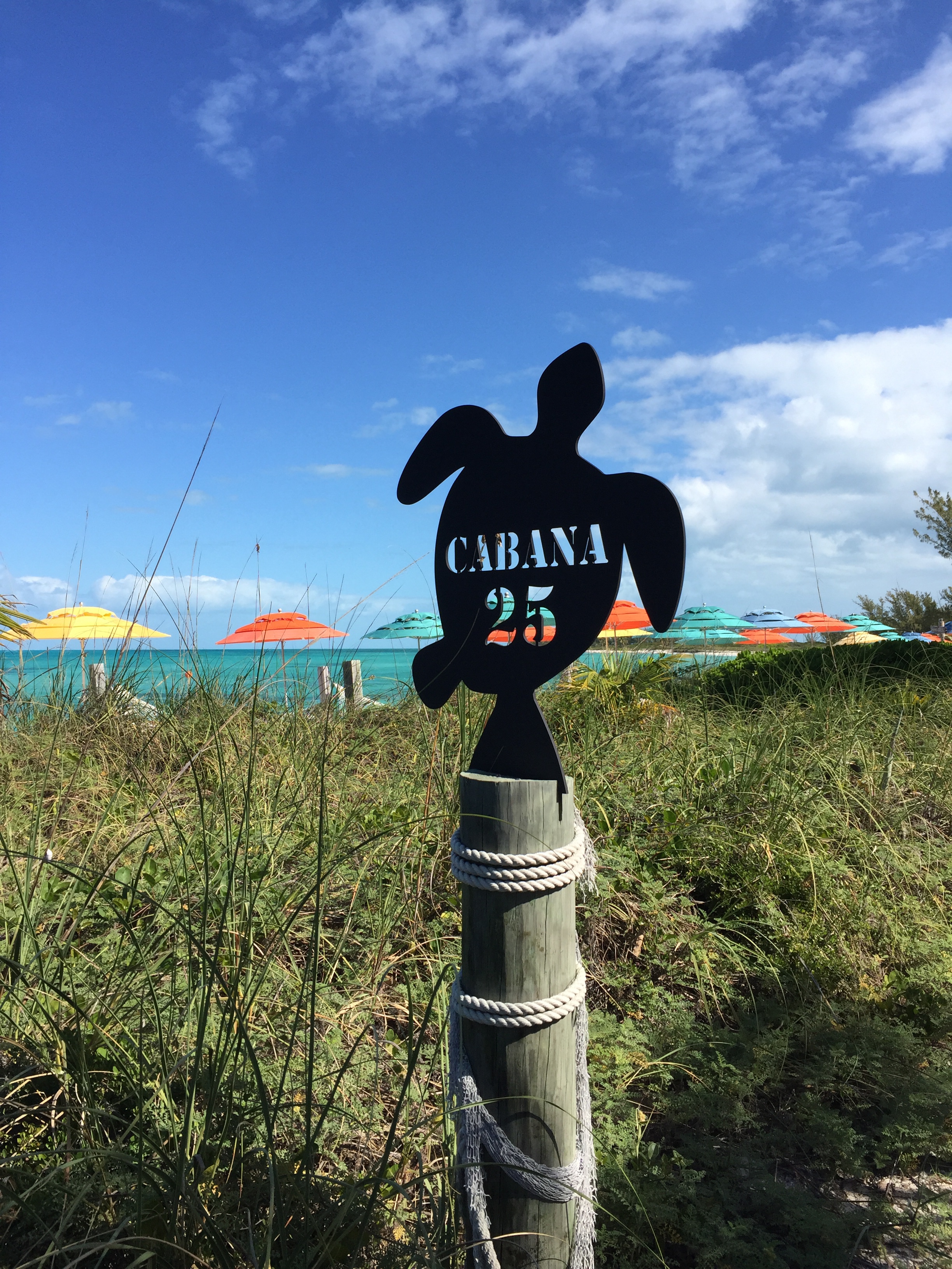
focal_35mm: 29
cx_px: 476
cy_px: 634
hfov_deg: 48.2
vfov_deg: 61.7
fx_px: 1063
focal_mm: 4.15
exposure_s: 1/2083
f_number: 2.2
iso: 32
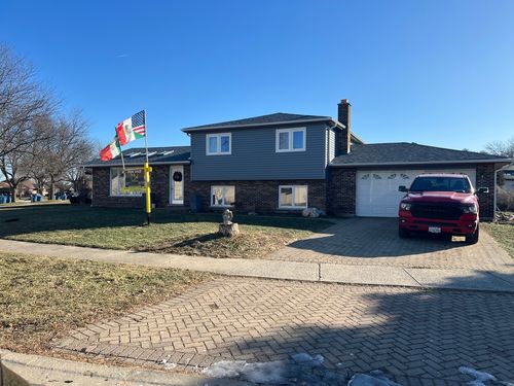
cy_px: 193
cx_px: 257
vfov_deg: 53.1
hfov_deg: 67.3
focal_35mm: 26
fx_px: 386
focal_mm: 5.7
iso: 50
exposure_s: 1/3077
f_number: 1.5
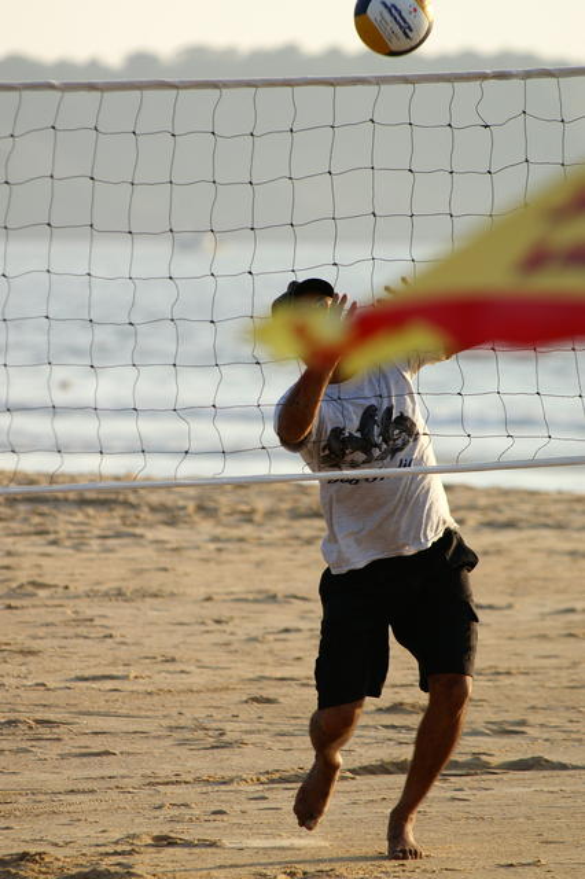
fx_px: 10980
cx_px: 292
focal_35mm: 450
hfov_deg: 3.1
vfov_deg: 4.6
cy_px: 440
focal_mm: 300
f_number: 7.1
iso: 200
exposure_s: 1/500
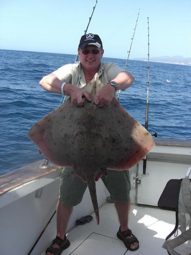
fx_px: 280
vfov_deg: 49.0
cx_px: 96
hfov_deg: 37.7
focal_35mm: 38
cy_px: 128
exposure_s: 1/400
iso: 80
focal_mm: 7.9
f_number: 4
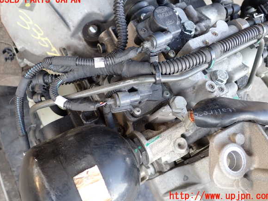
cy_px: 98
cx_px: 135
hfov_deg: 58.4
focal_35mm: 31
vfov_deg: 45.4
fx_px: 240
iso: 200
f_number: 2.3
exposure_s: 1/50
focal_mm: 5.4
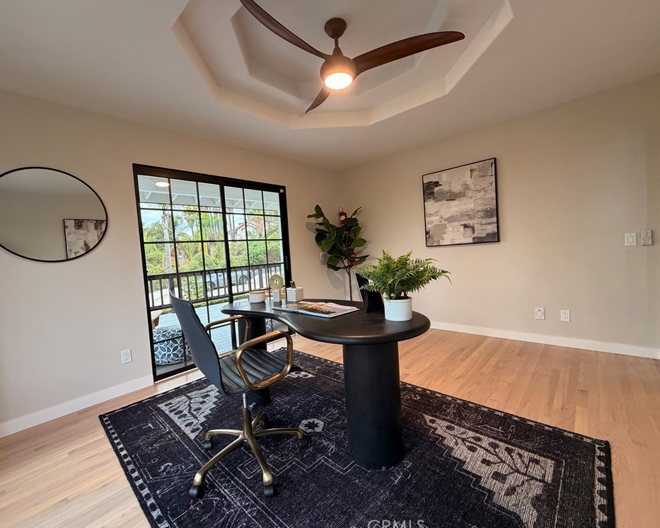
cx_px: 321
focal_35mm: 15
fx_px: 293
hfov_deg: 96.8
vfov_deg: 84.0
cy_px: 265
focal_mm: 2.22
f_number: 2.2
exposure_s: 1/120
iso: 320
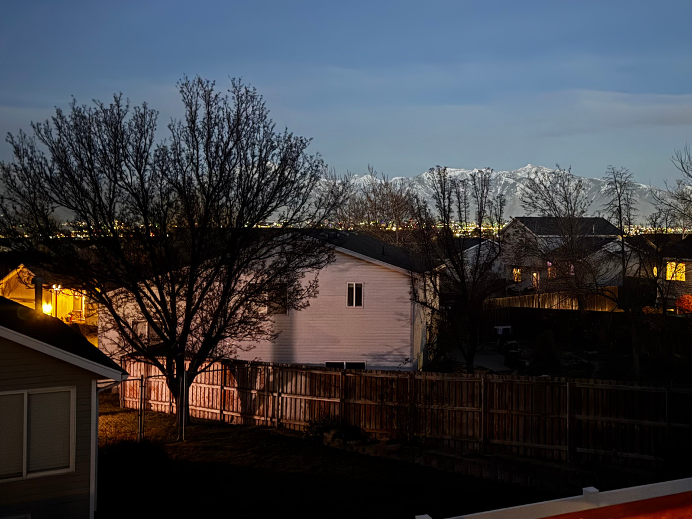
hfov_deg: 44.0
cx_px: 473
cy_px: 208
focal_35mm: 42
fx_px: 840
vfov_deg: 34.3
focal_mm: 6.76
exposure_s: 1/5
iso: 2500
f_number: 1.78
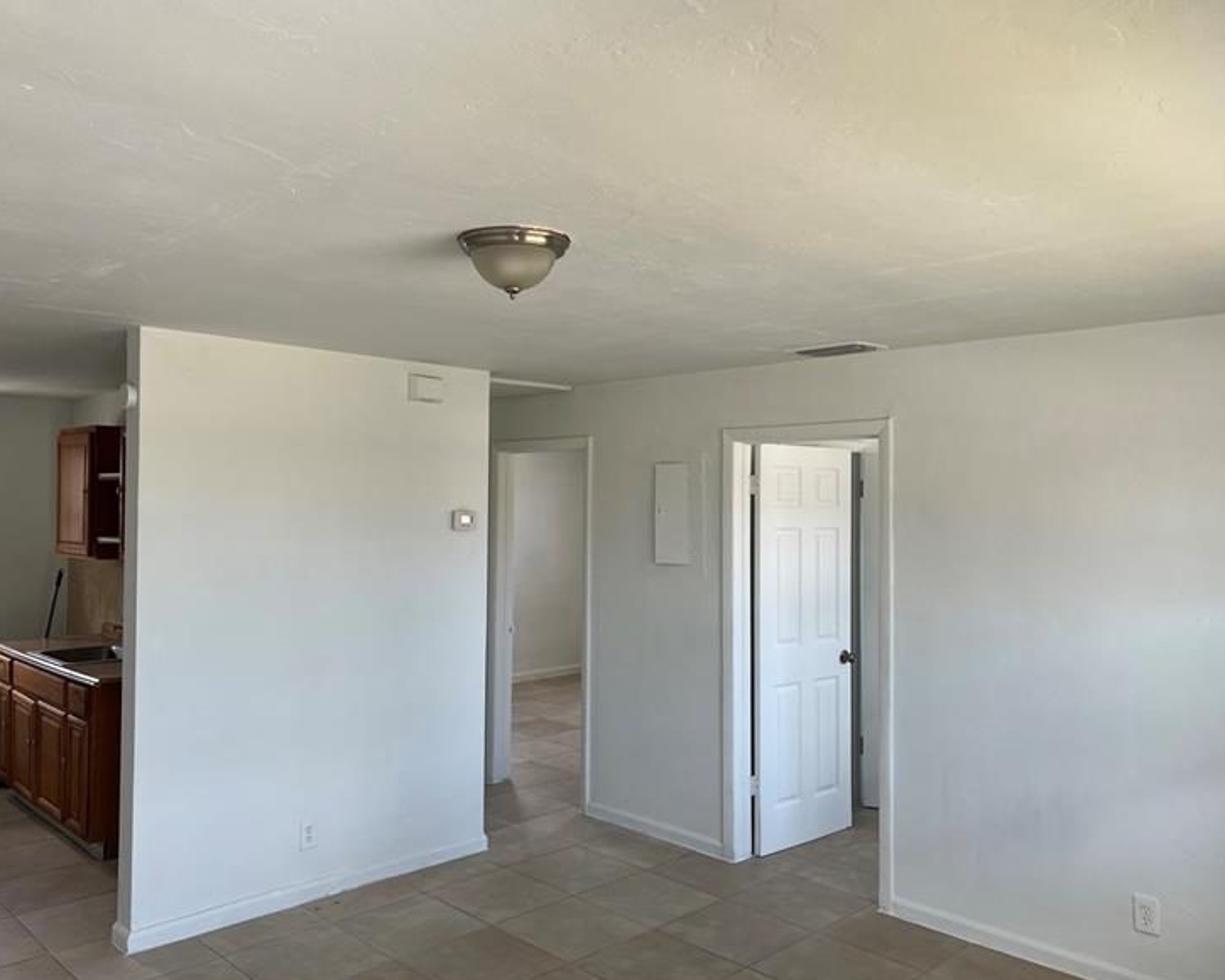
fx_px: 1015
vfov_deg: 51.5
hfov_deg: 62.1
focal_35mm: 28
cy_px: 480
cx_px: 561
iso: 32
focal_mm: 5.7
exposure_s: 1/121
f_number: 1.5
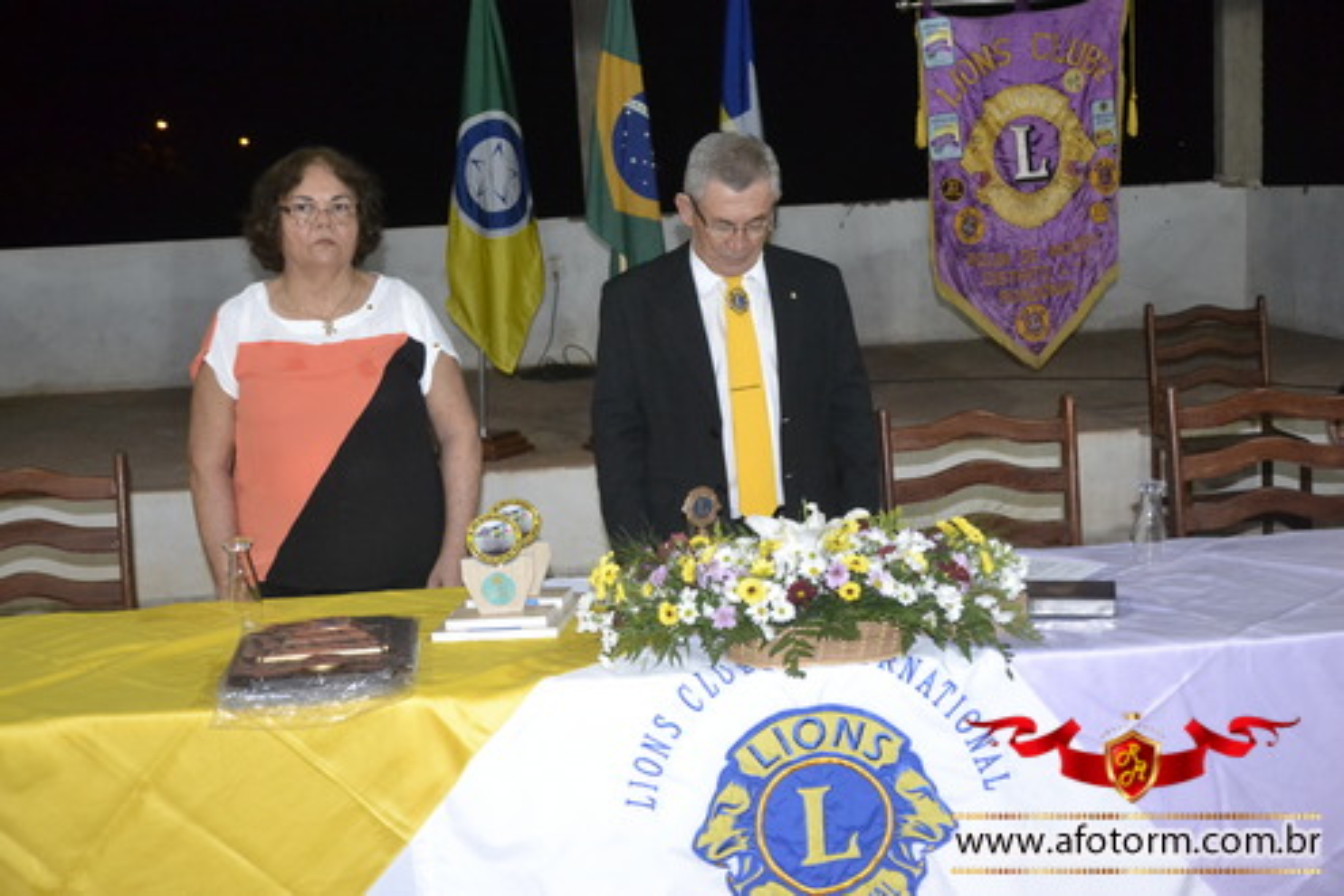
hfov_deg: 42.3
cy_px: 448
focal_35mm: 46
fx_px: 1736
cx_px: 672
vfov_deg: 28.9
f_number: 4
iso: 3200
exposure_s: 1/60
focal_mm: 31
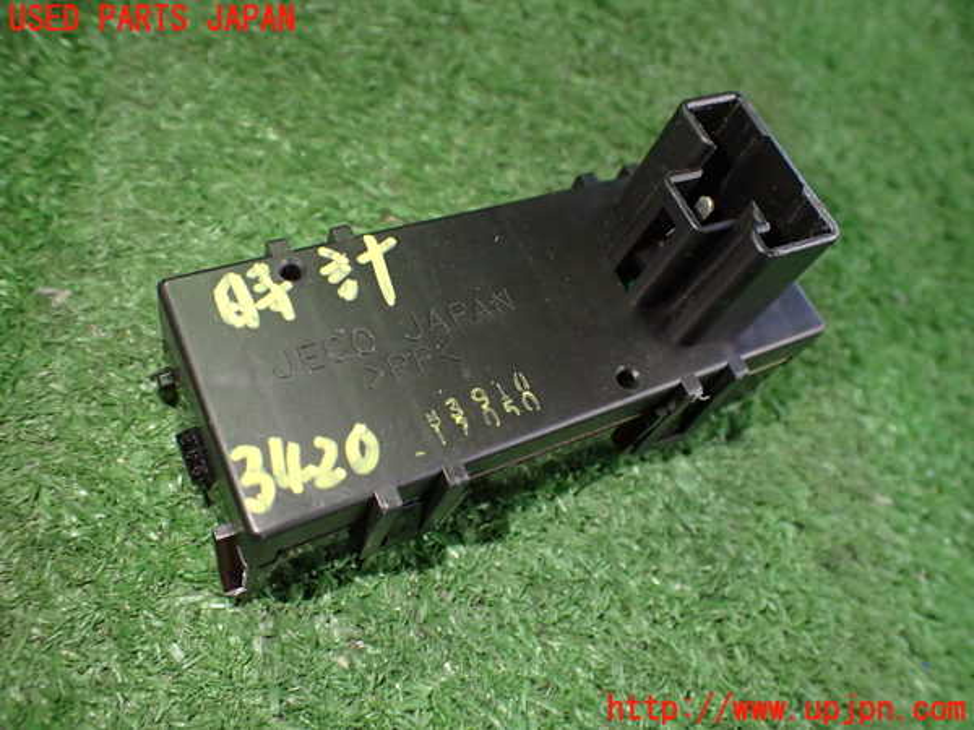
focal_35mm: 30
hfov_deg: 60.0
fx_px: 844
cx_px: 487
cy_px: 365
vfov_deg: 46.8
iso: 640
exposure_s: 1/125
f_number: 2.3
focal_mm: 5.4
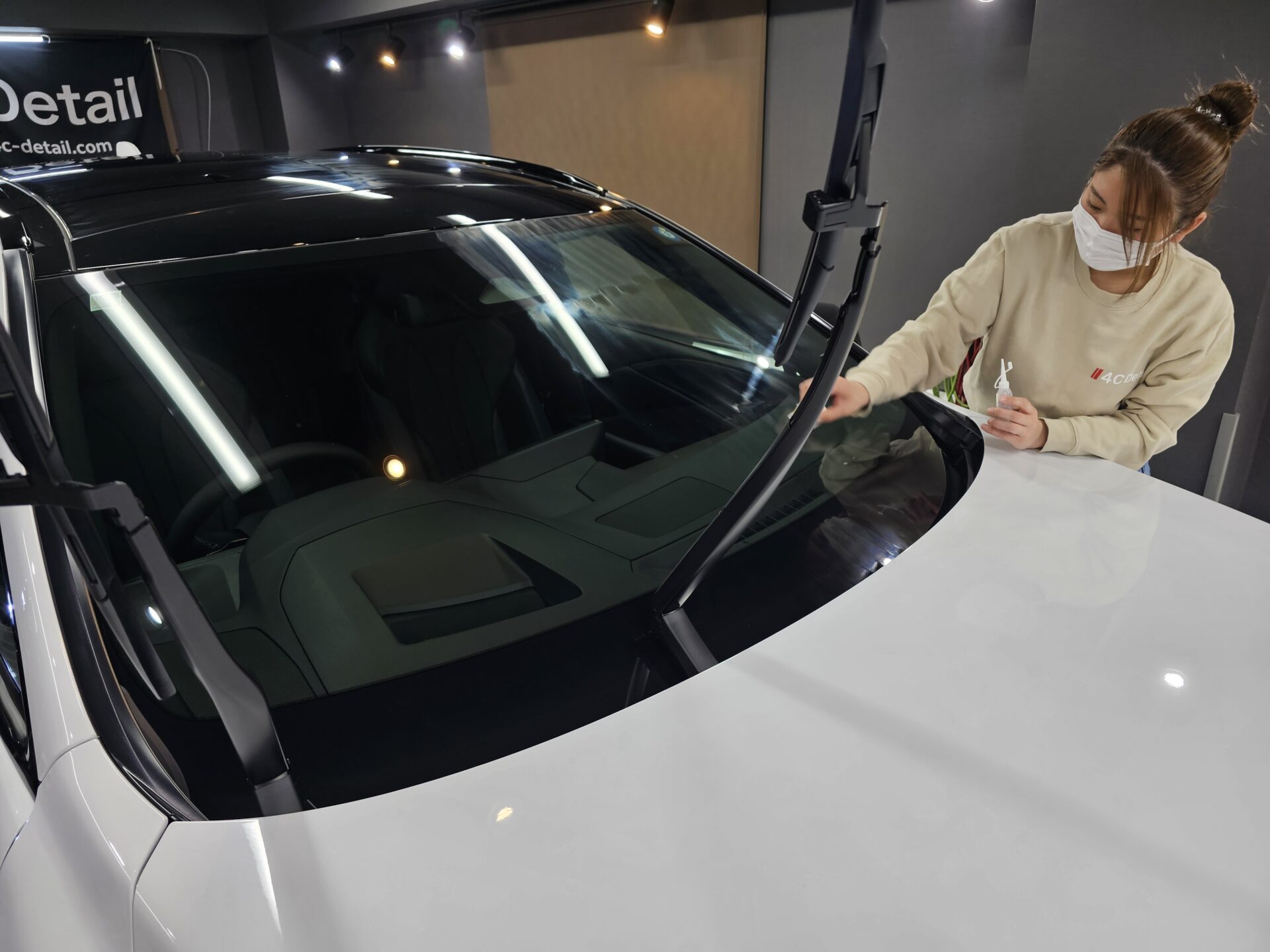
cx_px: 635
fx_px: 844
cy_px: 476
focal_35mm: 23
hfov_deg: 73.9
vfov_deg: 58.9
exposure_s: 1/100
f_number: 1.7
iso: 50
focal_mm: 6.3
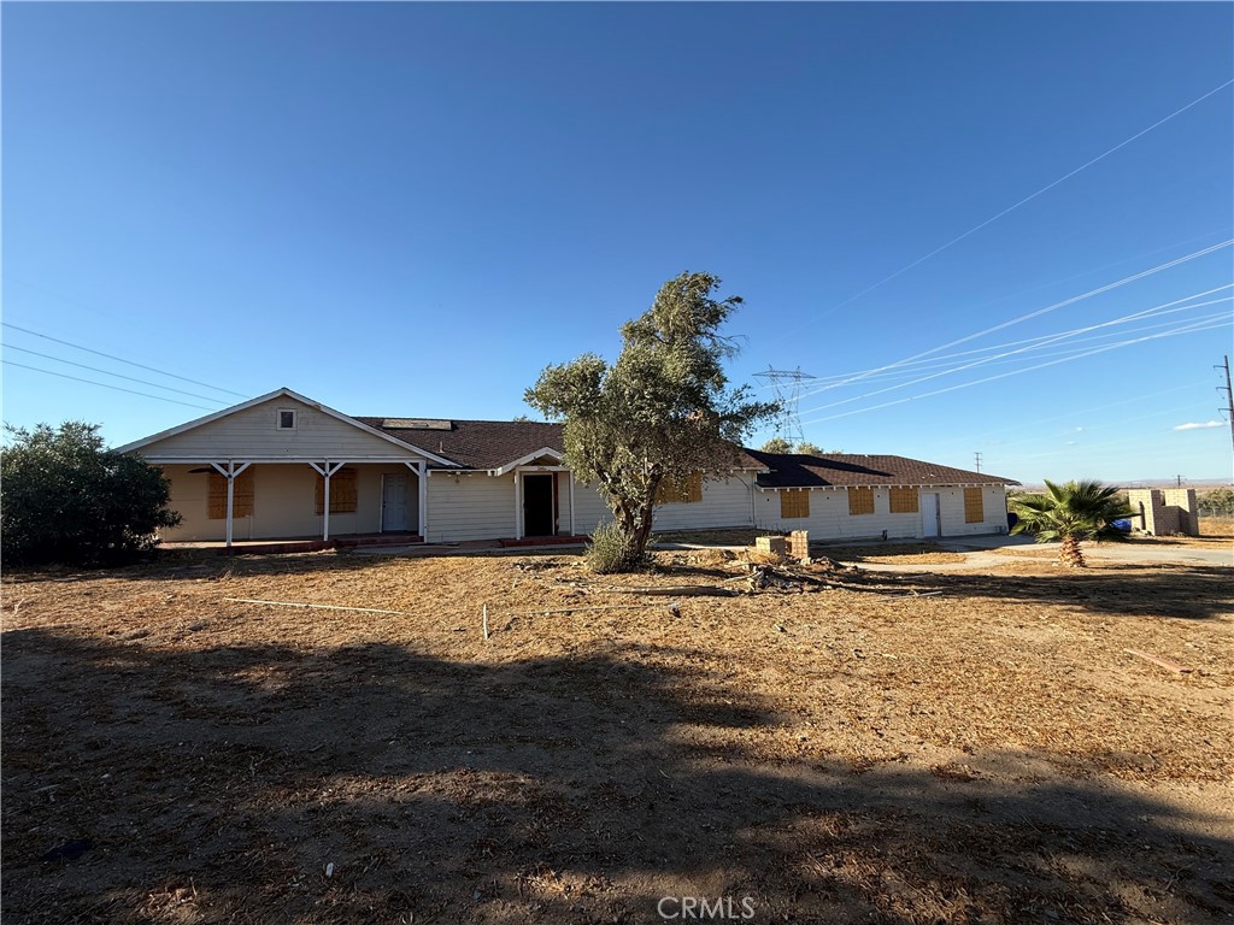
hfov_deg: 102.1
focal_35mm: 14
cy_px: 462
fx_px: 499
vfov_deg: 85.7
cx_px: 617
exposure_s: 1/1189
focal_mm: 2.22
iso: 50
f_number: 2.2
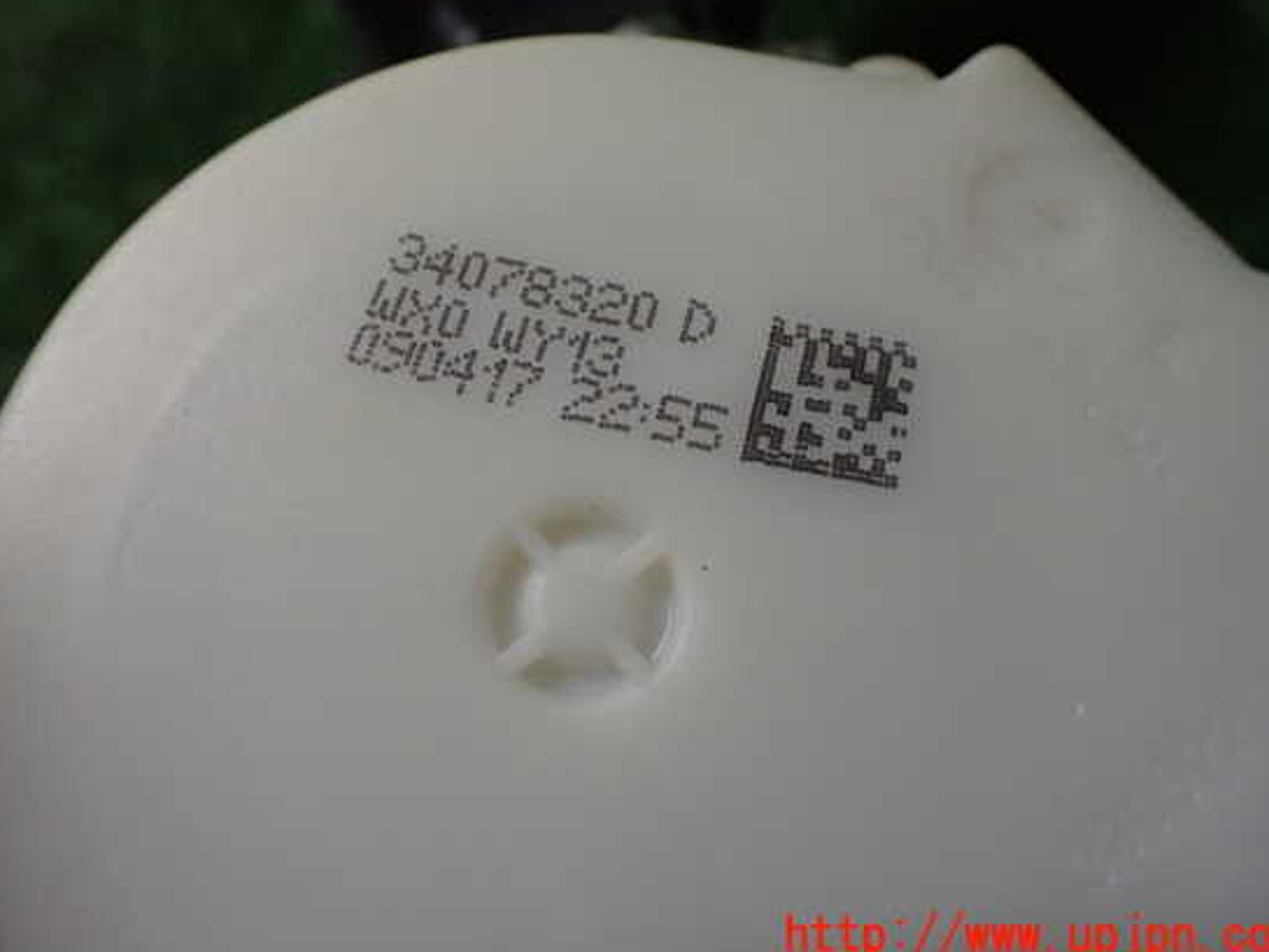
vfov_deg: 42.9
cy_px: 442
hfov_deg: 55.3
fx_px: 1210
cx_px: 612
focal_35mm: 33
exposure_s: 1/100
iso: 800
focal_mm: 5.4
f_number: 2.3
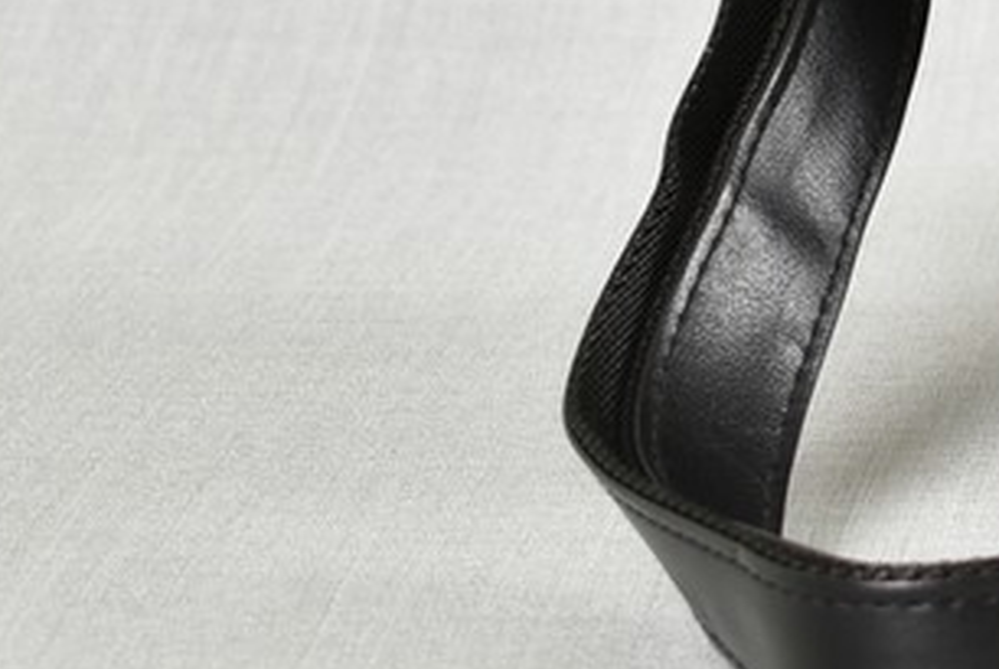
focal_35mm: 326
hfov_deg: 6.2
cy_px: -450
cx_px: 1779
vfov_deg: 4.2
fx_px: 9059
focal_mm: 52
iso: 100
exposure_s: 1/1.6
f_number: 6.3
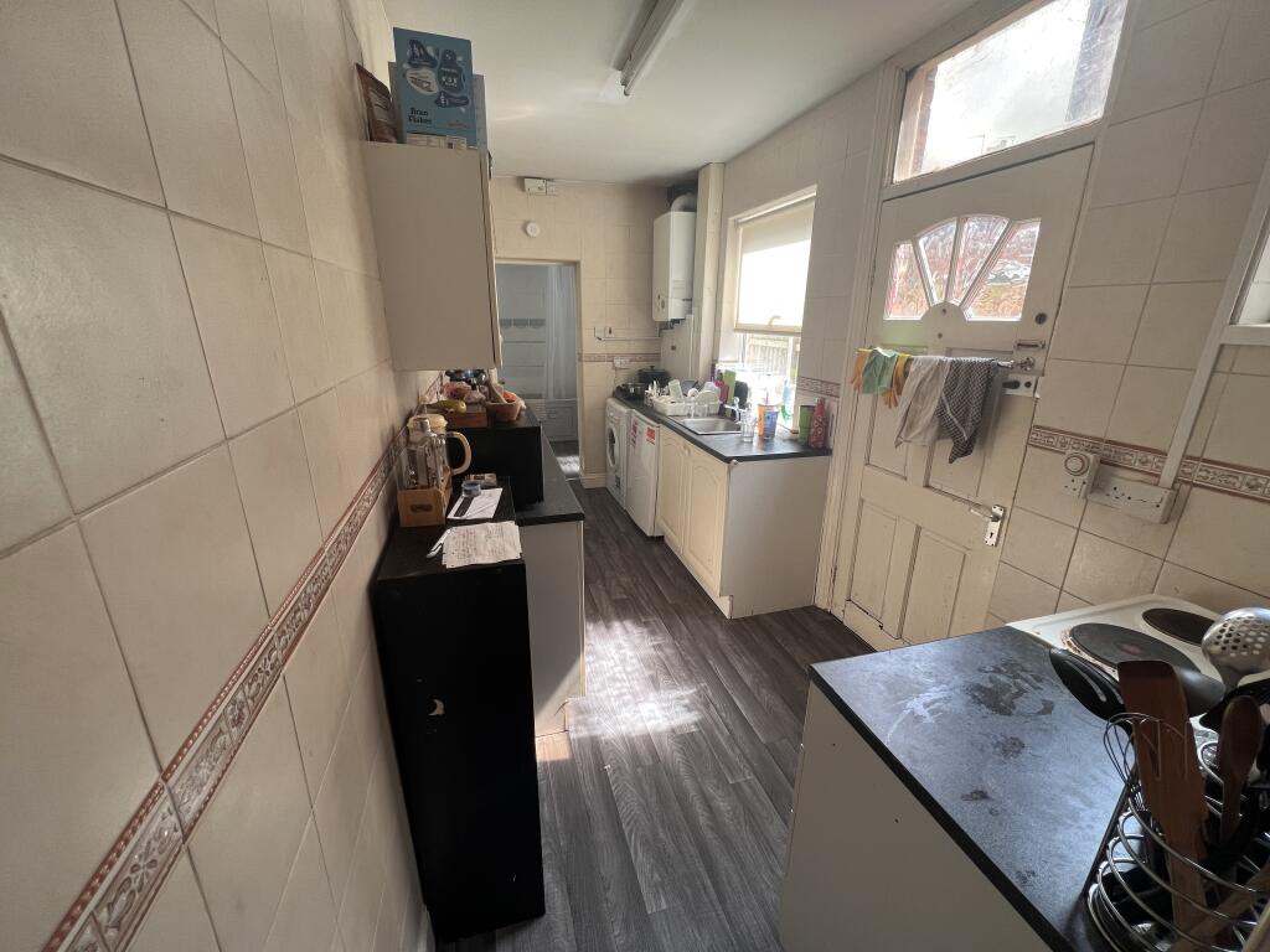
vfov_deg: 89.9
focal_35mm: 13
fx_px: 477
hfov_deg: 106.2
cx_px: 635
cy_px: 476
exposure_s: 1/99
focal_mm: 1.57
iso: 64
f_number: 1.8
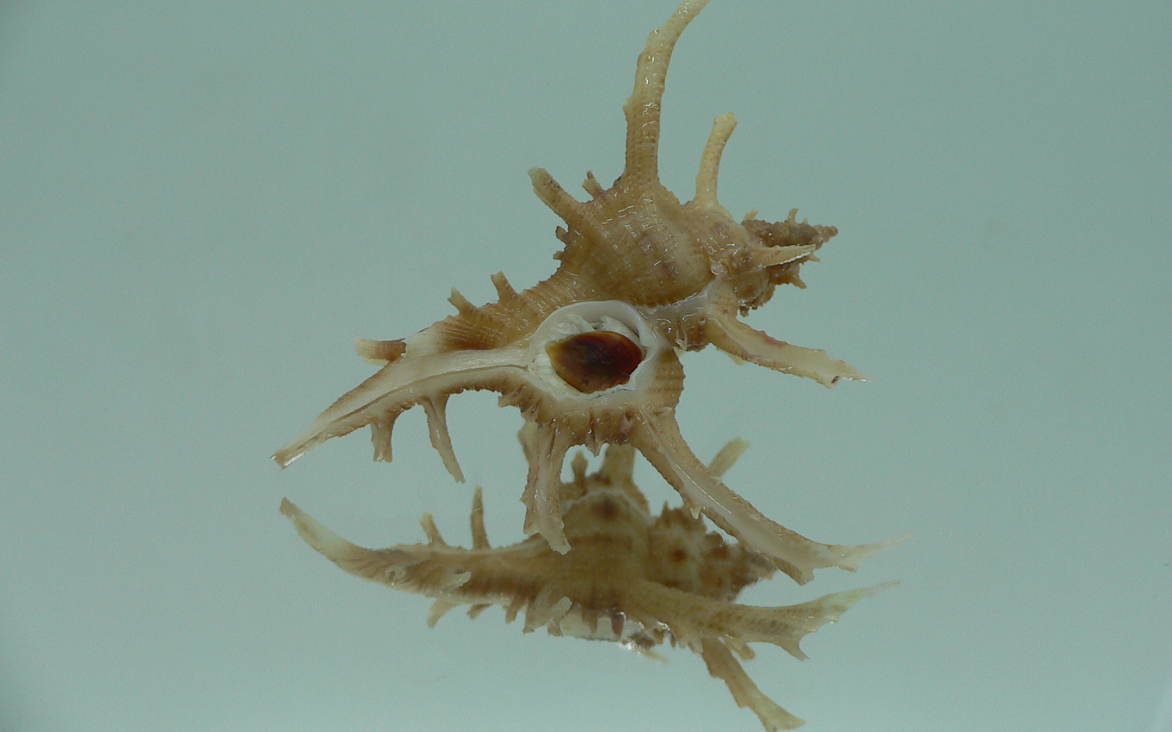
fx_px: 1214
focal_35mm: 38
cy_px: 344
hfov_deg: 51.5
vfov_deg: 33.6
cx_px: 594
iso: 80
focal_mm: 4.6
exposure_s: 1/60
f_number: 2.8
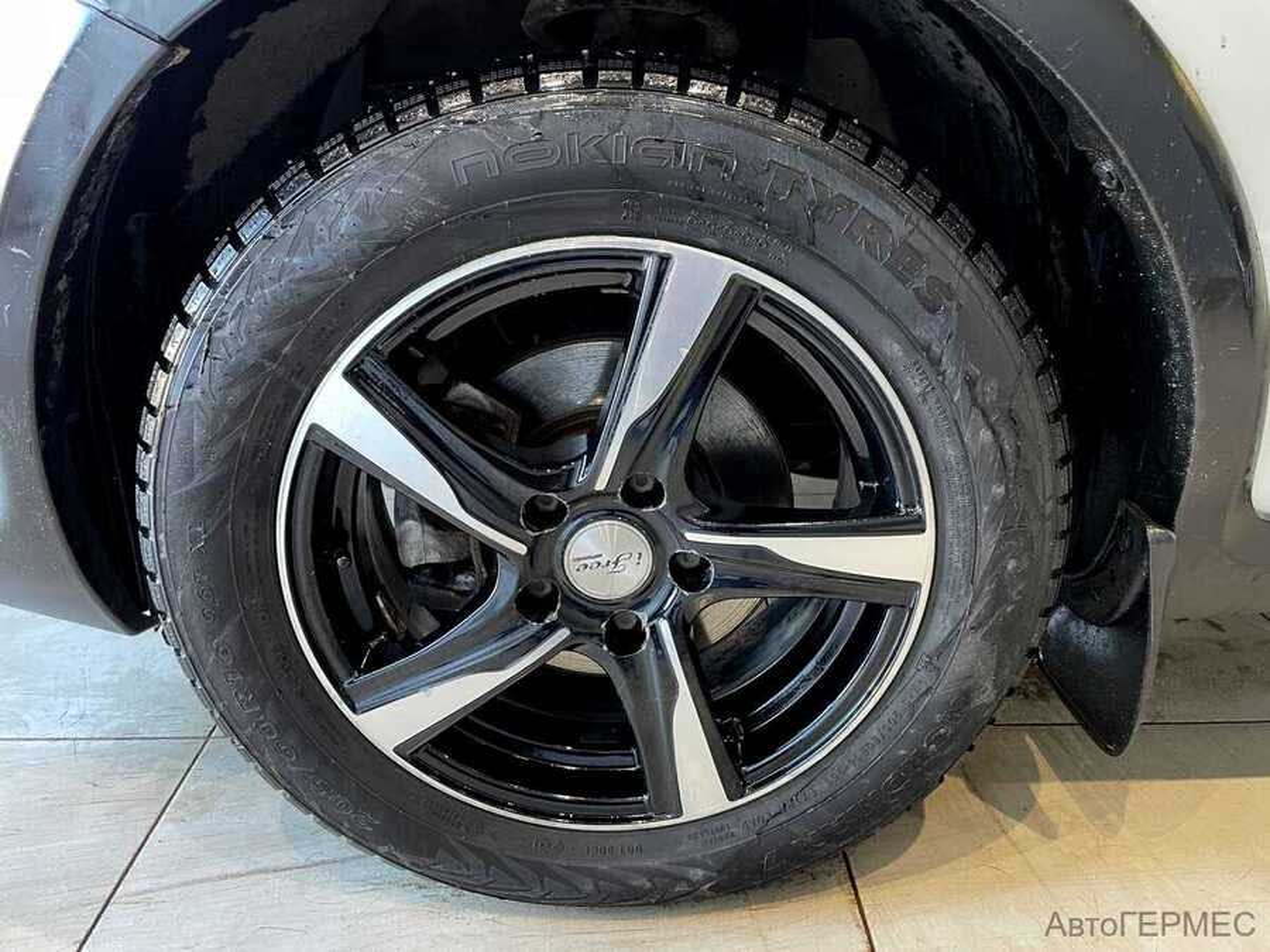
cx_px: 635
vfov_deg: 53.1
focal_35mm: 26
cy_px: 476
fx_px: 954
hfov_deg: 67.3
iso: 250
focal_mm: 4.2
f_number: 1.6
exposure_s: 1/50
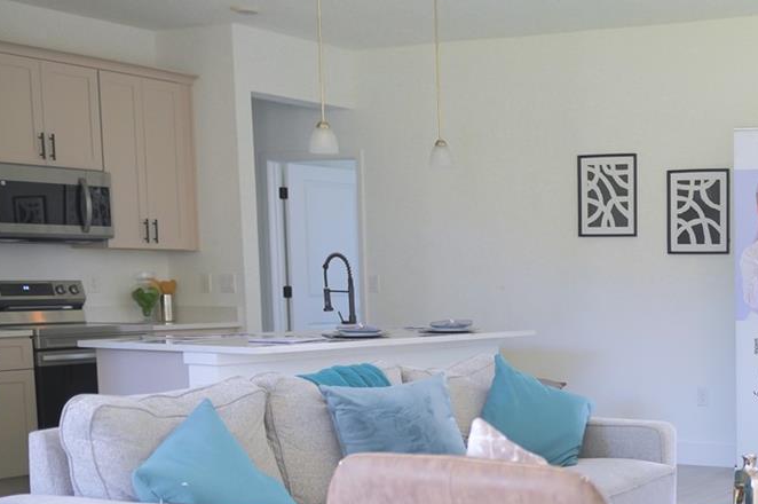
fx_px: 1220
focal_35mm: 58
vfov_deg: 22.9
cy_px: 426
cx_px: 780
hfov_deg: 31.6
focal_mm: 24
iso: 320
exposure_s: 1/80
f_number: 2.8
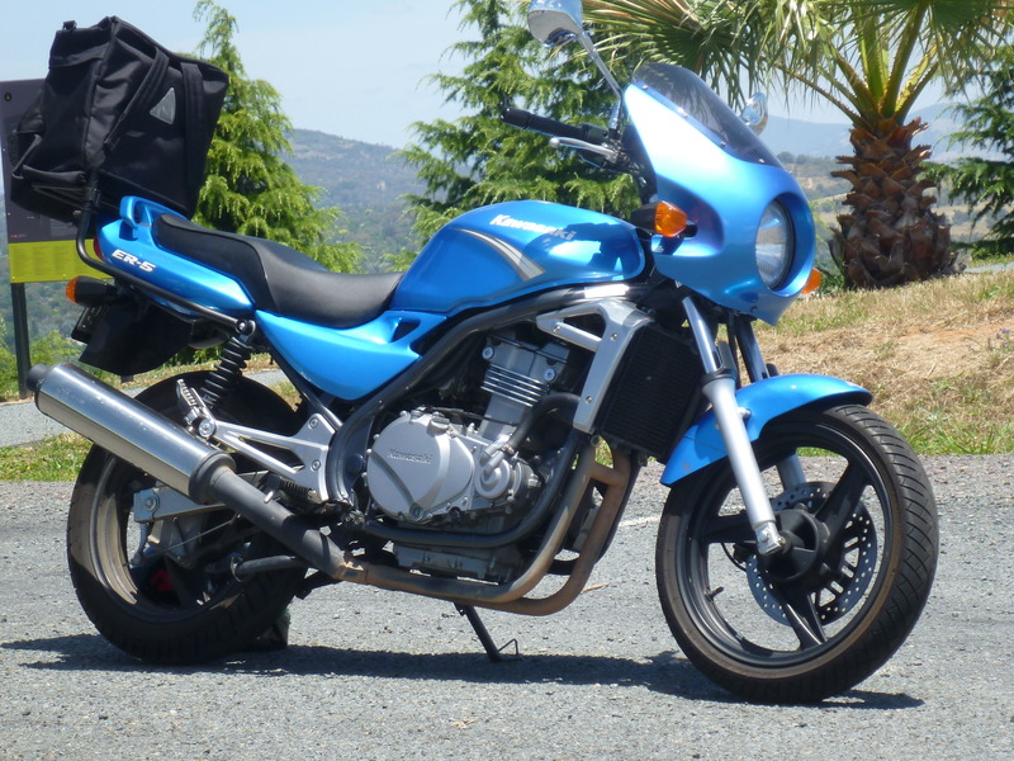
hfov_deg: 13.5
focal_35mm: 146
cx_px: 507
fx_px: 4277
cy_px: 380
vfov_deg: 10.2
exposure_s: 1/200
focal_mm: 22.8
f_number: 5.9
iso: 100
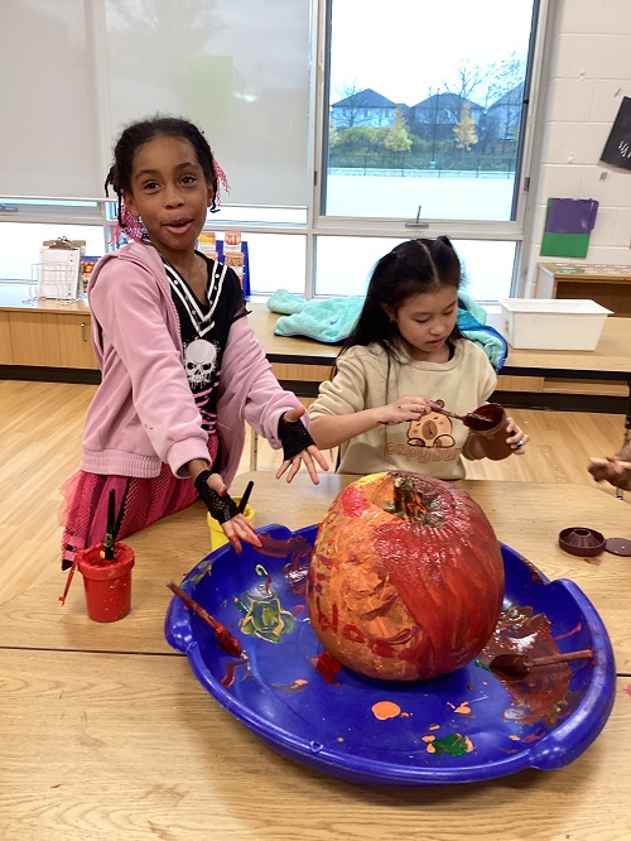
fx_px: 753
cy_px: 420
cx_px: 316
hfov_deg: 45.5
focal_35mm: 31
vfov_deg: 58.3
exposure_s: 1/60
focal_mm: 3.3
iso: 125
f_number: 2.4
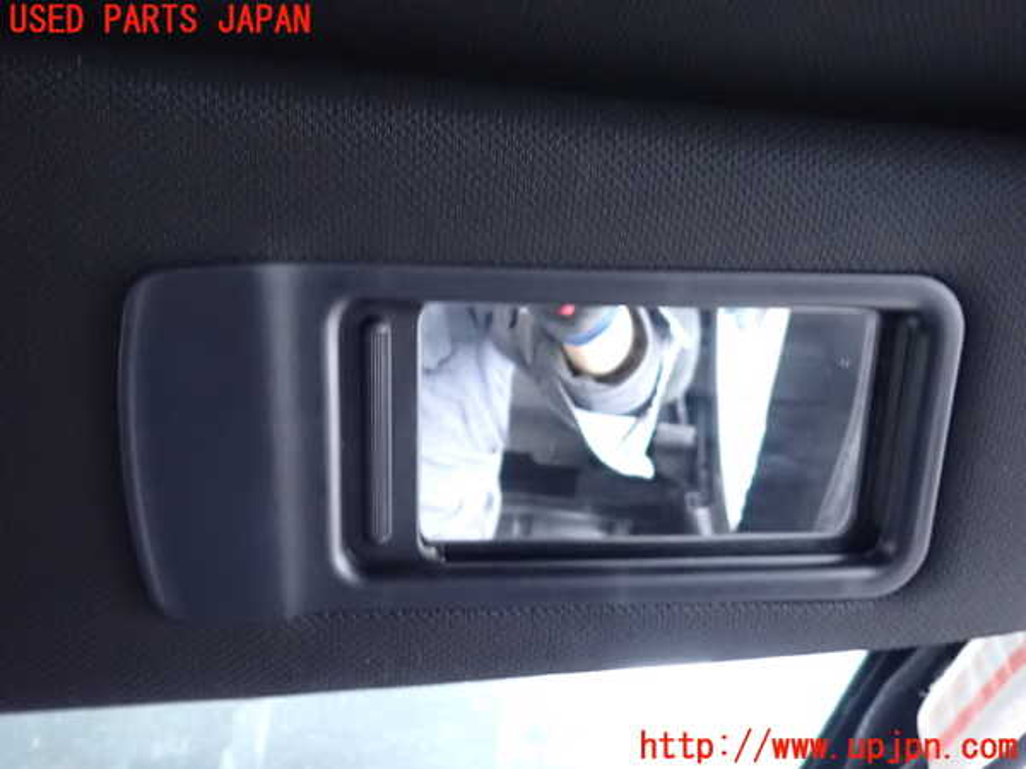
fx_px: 741
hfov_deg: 69.4
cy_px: 384
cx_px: 513
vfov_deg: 54.9
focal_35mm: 25
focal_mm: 4.5
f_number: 2
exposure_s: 1/8
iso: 1600
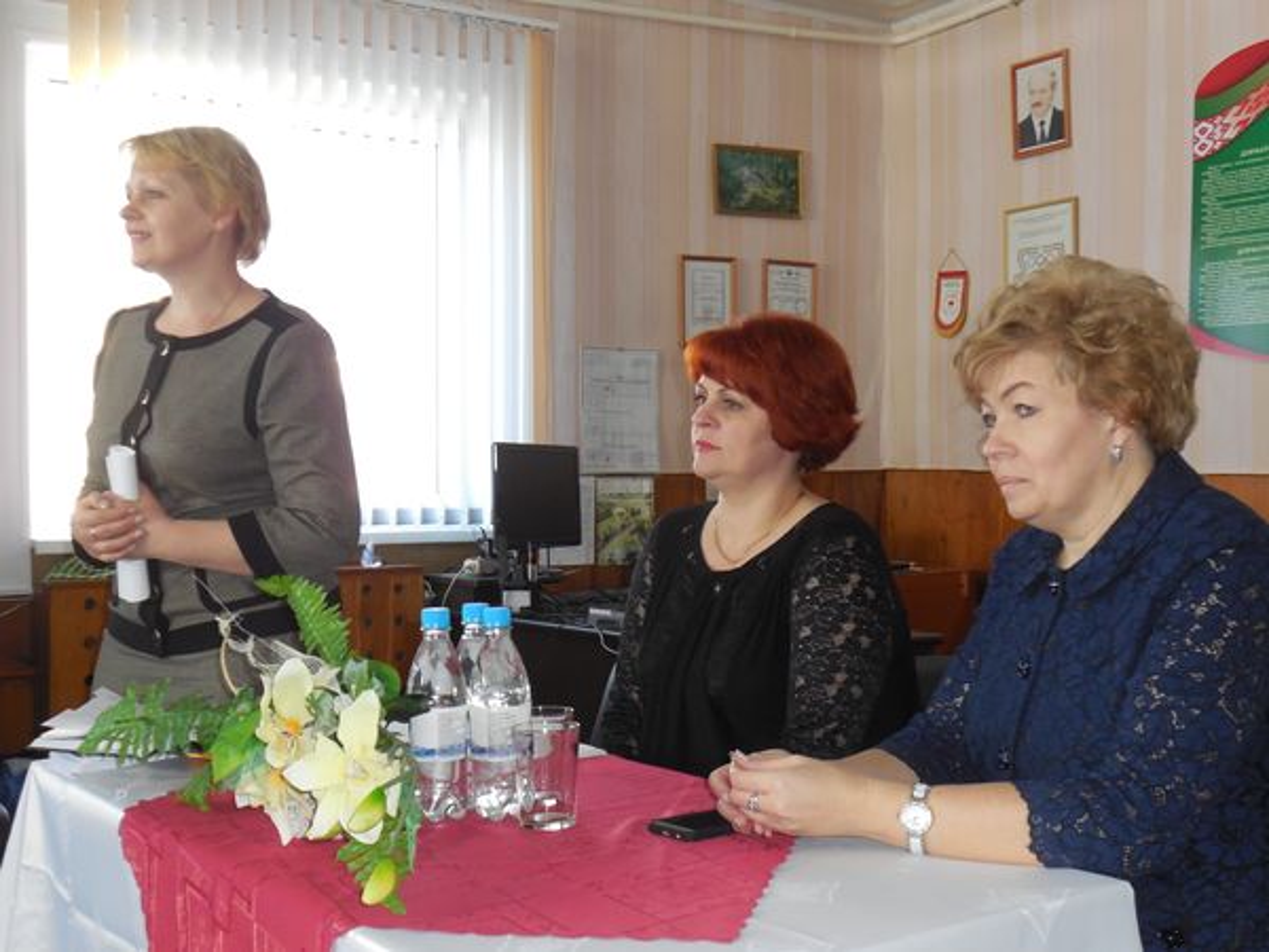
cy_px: 476
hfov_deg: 42.9
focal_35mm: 44
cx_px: 634
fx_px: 1613
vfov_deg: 32.9
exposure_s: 1/30
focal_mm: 7.8
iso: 320
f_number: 4.5
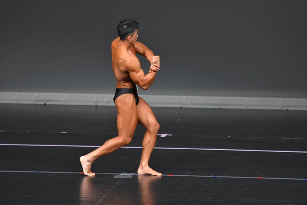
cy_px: 102
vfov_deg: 4.0
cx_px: 154
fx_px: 2941
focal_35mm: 345
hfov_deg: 6.0
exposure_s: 1/400
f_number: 5.6
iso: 4000
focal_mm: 230
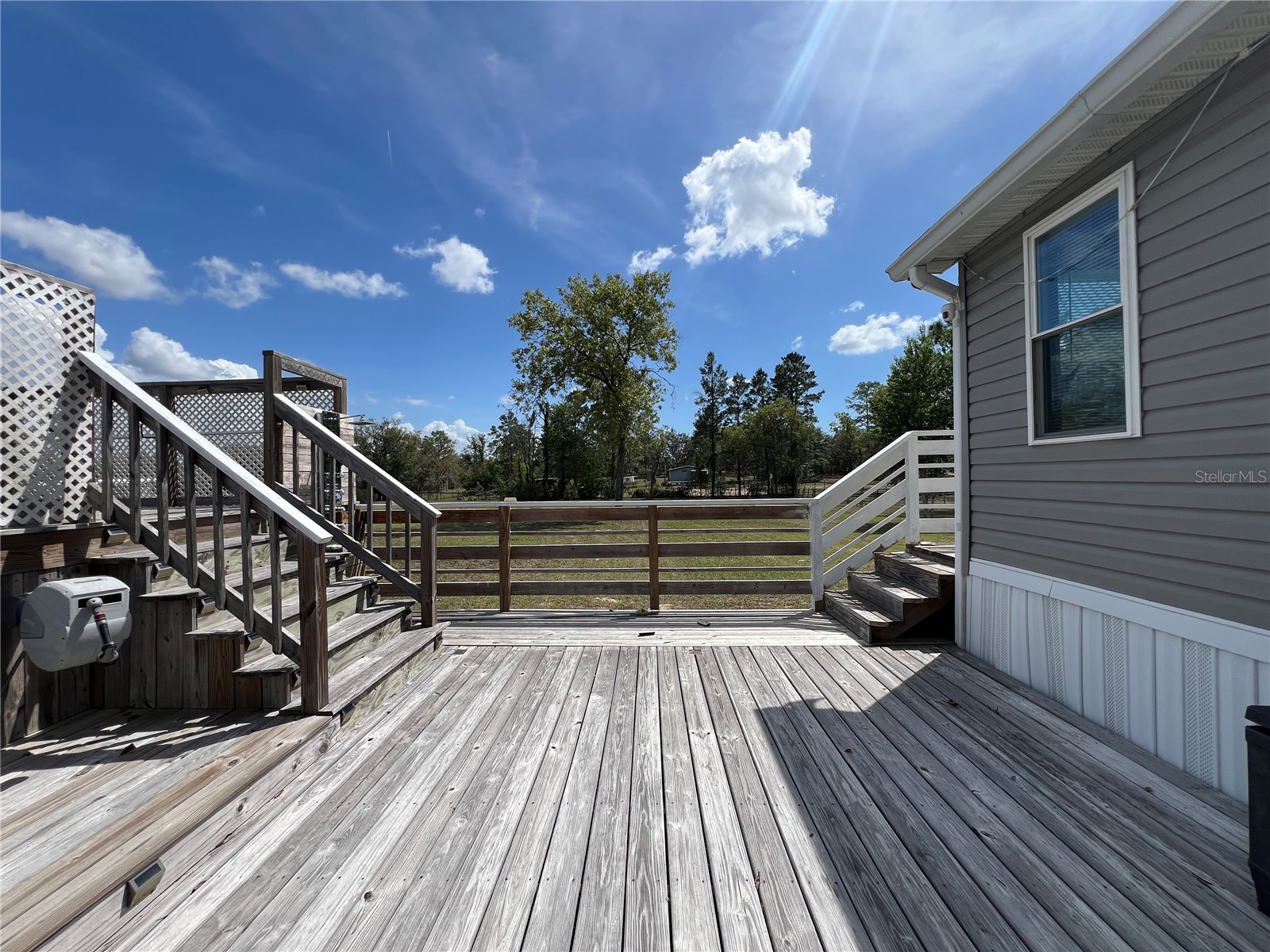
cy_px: 476
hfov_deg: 106.2
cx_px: 635
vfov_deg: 89.9
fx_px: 477
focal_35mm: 13
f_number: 1.8
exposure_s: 1/2096
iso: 32
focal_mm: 1.57
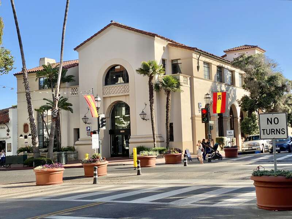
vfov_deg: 28.0
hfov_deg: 36.8
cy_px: 110
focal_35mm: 52
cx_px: 146
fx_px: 439
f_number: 2
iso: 20
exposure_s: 1/888
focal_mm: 6
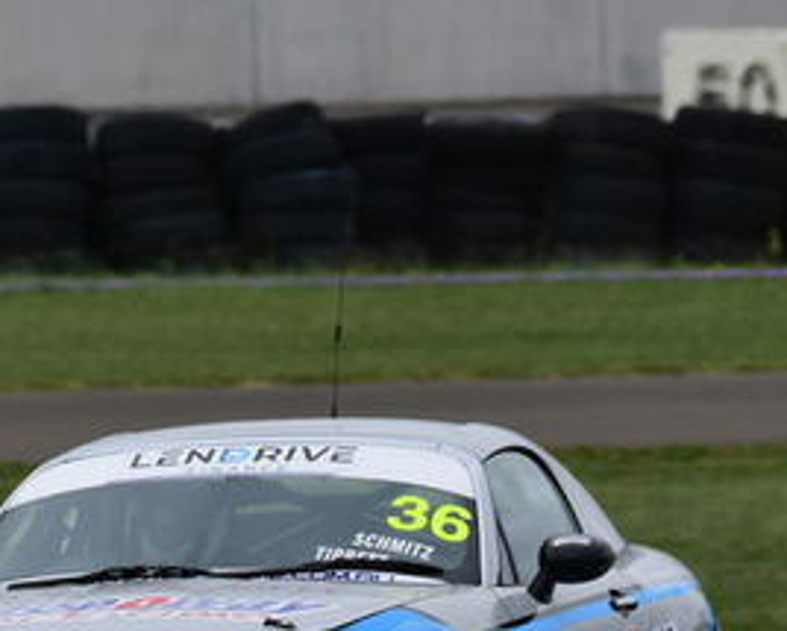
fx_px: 46985
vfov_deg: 0.8
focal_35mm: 2015
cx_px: 232
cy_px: 522
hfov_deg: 1.0
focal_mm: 480
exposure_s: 1/640
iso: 320
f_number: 10
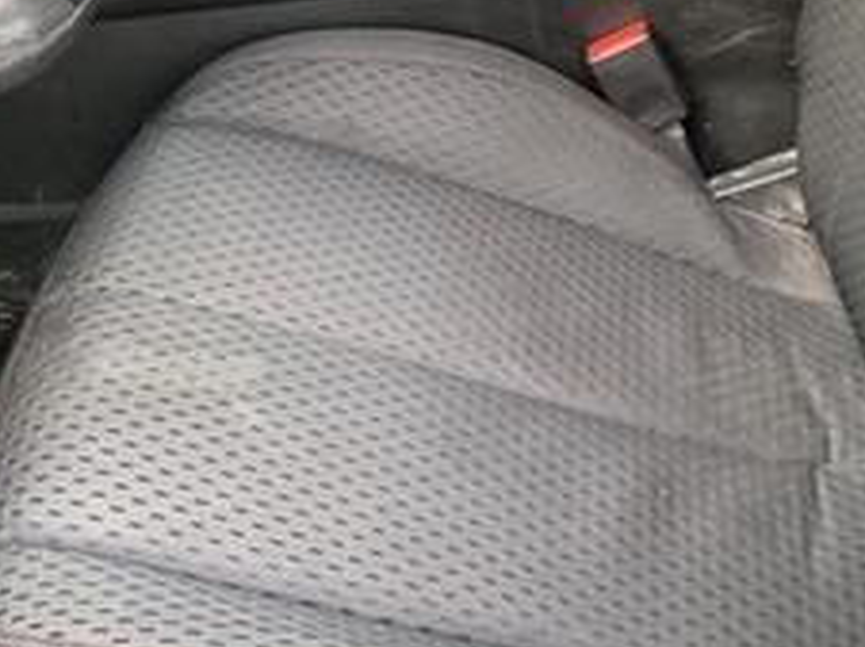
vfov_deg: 24.9
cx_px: 425
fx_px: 1448
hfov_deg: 33.3
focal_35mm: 58
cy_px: 172
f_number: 1.8
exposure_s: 1/98
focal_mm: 4.25
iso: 100
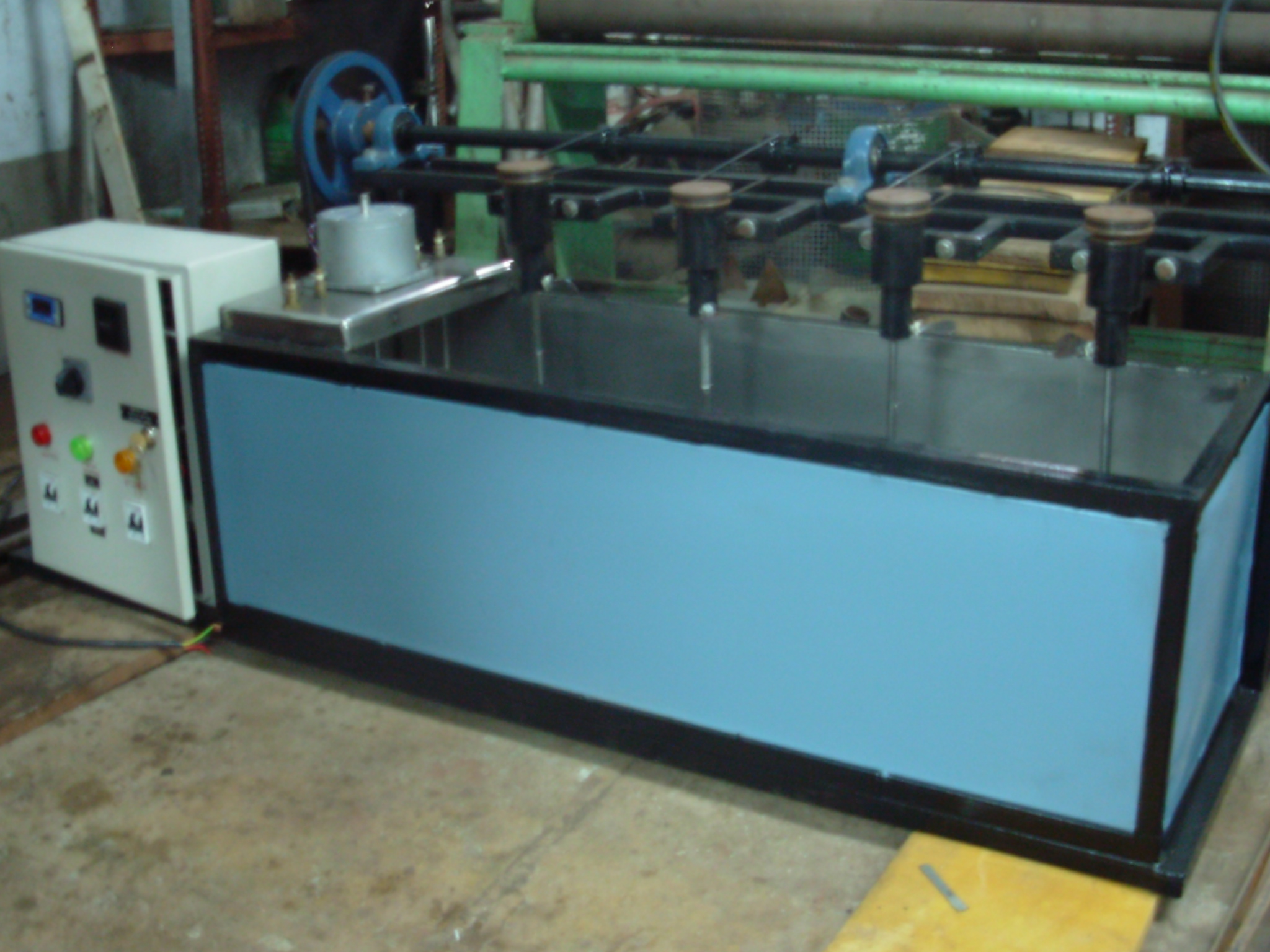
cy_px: 476
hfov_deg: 42.1
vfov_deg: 32.2
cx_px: 635
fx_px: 1651
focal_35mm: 45
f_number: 3.1
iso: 159
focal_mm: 7.5
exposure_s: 1/1.4
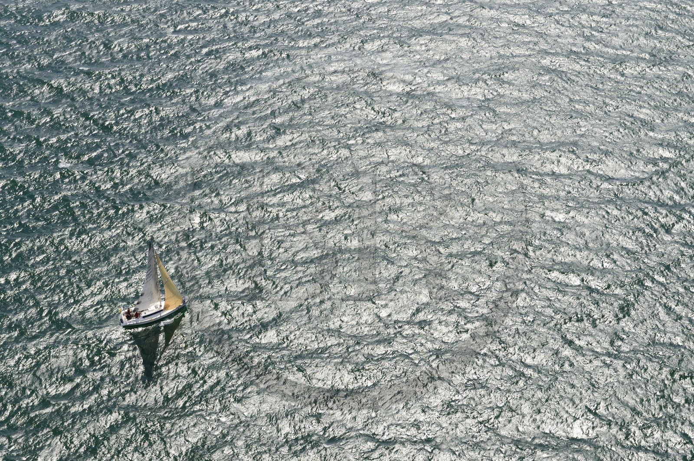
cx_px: 347
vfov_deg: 19.4
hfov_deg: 28.9
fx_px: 1348
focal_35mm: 70
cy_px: 230
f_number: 9
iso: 400
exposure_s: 1/1000
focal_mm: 70
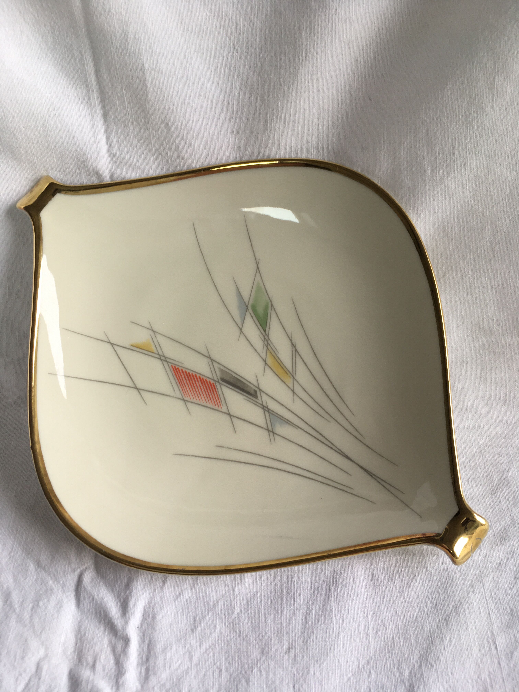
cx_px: 260
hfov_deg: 48.2
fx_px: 580
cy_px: 346
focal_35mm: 29
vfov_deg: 61.7
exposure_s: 1/60
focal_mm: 4.15
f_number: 2.2
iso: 32
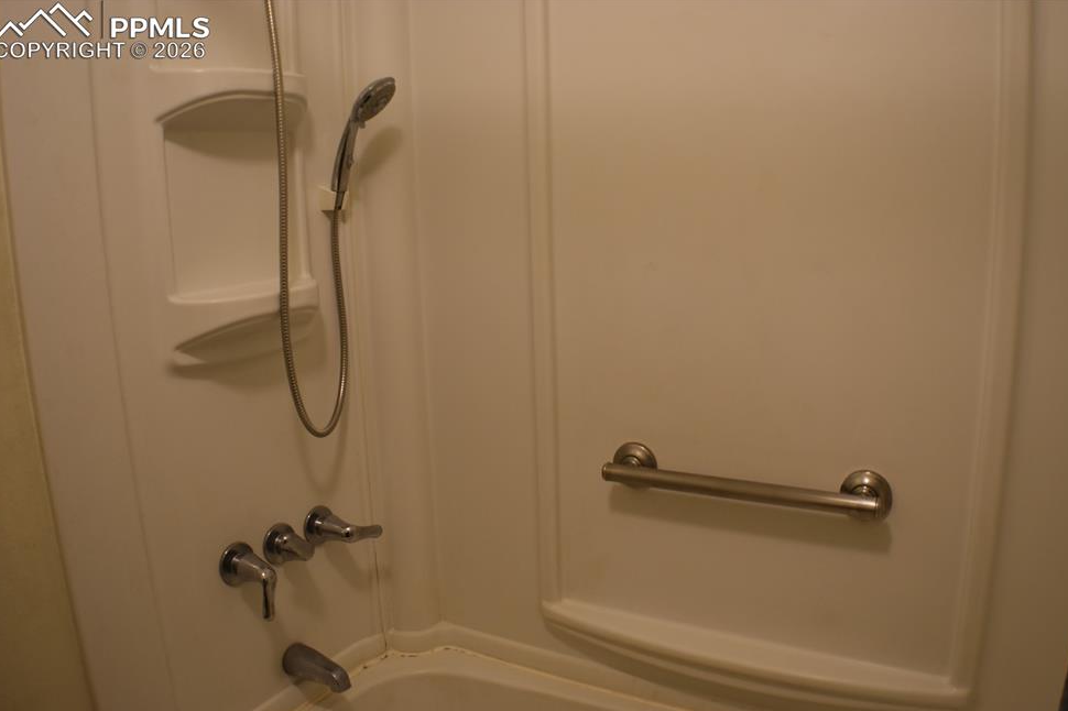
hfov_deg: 50.7
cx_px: 553
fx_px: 1127
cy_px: 373
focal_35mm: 38
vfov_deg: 35.0
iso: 400
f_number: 4
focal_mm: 24
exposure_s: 1/60
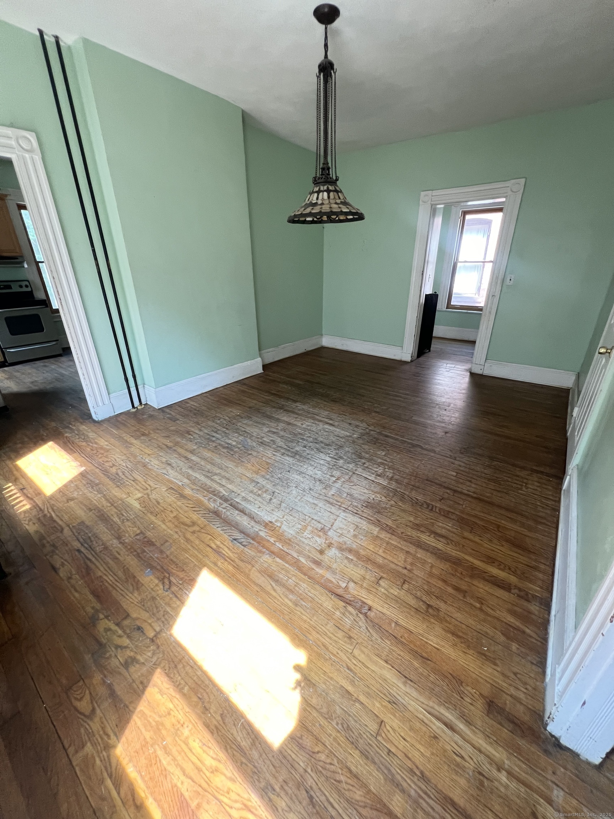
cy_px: 410
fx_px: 307
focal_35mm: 13
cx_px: 307
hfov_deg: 89.9
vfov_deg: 106.2
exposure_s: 1/82
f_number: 1.8
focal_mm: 1.57
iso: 250
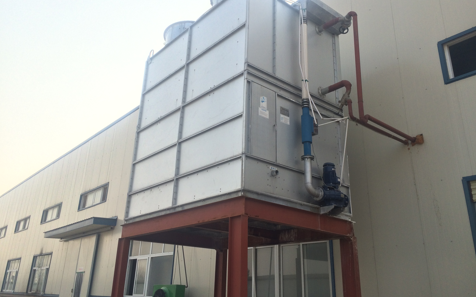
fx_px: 402
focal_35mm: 31
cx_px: 237
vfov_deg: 40.5
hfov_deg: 61.2
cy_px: 127
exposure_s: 1/954
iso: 32
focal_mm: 4.15
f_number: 2.2
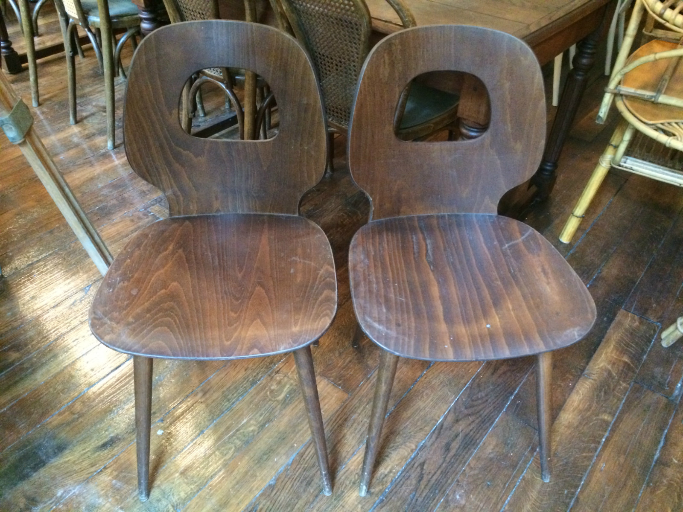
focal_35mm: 29
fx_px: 572
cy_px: 256
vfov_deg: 48.2
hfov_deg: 61.7
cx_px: 342
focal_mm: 4.15
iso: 500
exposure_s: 1/17
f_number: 2.2
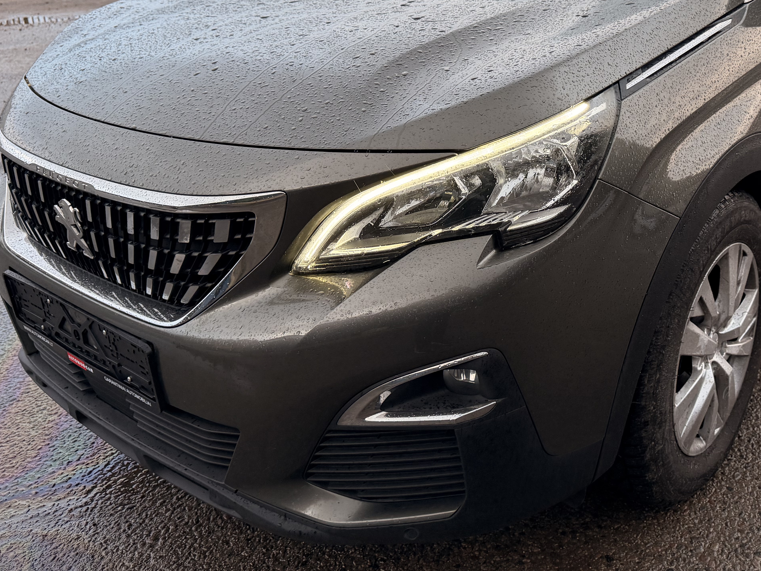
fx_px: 791
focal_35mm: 36
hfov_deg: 50.5
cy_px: 159
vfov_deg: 38.8
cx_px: 504
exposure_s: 1/121
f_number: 1.78
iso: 200
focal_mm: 6.76
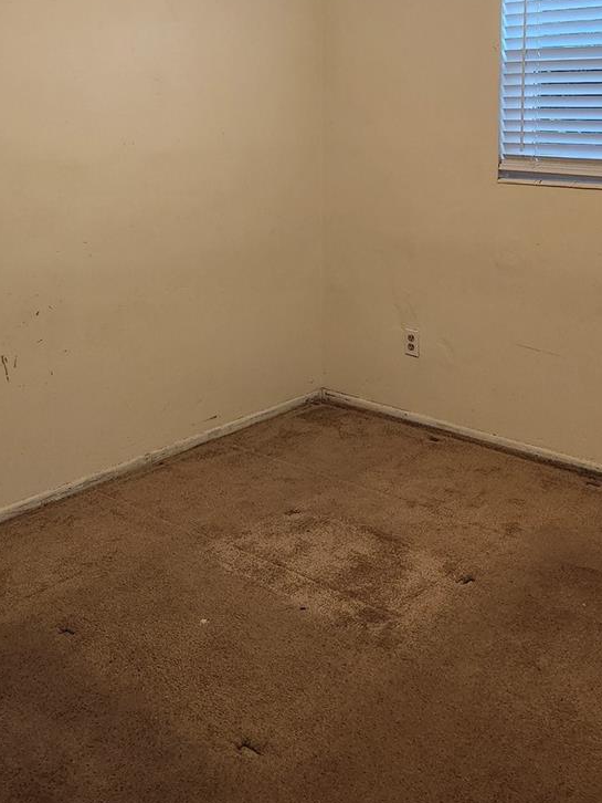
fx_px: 881
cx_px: 262
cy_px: 189
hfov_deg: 37.7
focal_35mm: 38
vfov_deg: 46.9
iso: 800
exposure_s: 1/120
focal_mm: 5.54
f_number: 1.8
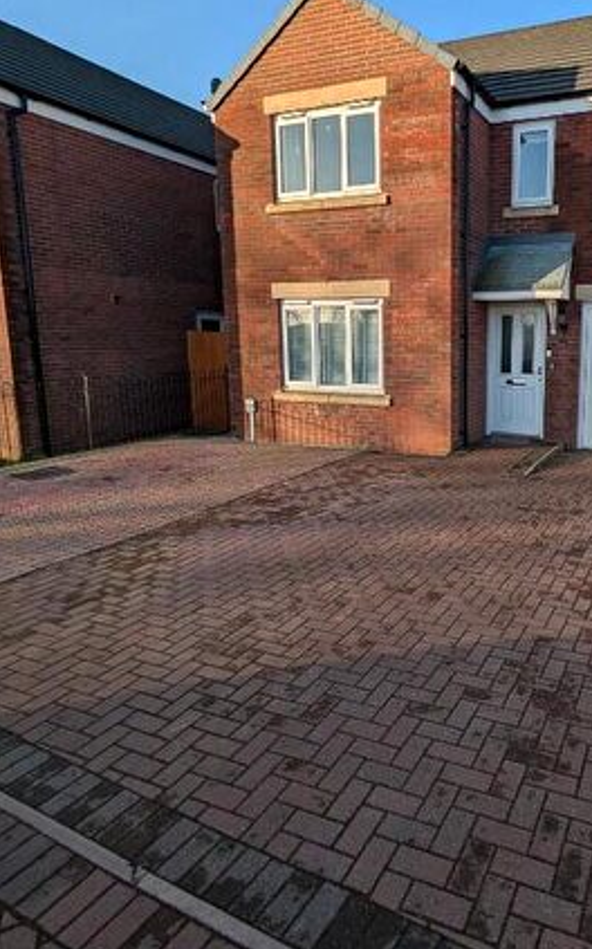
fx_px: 543
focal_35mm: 21
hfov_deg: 54.1
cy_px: 427
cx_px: 456
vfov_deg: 82.1
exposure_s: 1/1887
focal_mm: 2.02
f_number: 1.7
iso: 50
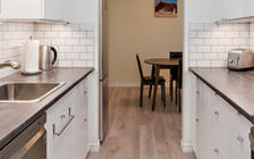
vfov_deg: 33.7
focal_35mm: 37
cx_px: 138
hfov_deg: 52.7
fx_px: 256
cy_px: 40
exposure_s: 1/15
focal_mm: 16
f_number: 7.1
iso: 400
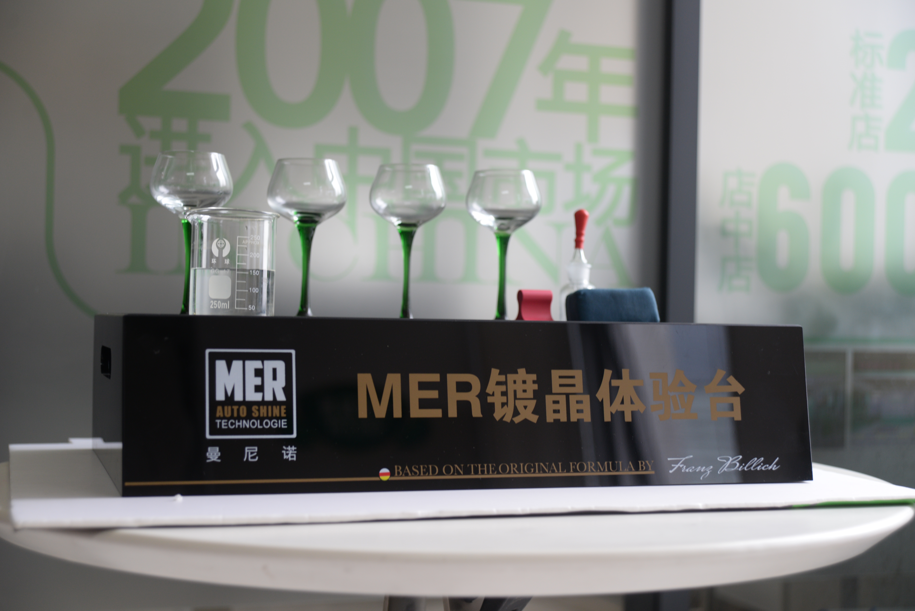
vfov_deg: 26.0
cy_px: 306
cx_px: 458
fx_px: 1322
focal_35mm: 52
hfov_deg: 38.2
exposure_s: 1/60
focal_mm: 52
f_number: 3.8
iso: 320
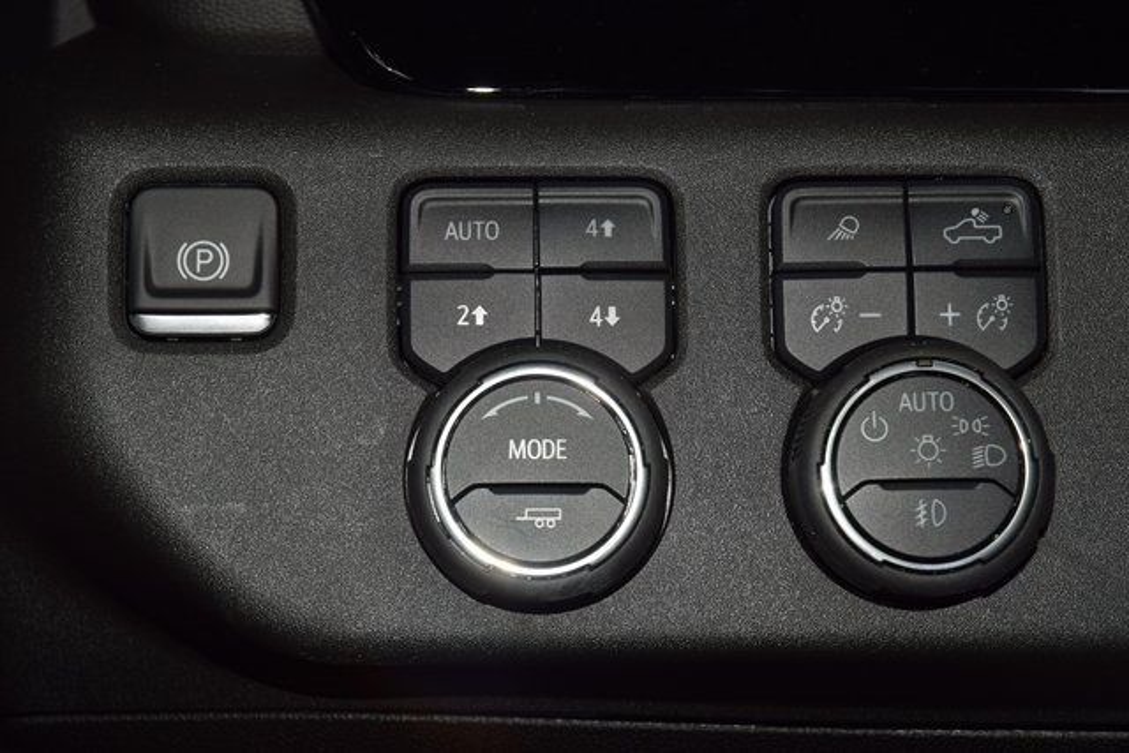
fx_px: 3293
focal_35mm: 105
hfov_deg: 19.5
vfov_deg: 13.0
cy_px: 376
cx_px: 564
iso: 100
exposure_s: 1/125
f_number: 8
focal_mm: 70
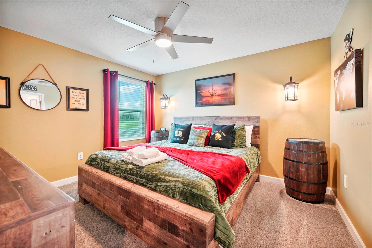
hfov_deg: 104.3
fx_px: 145
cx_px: 186
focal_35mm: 14
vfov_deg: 81.2
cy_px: 124
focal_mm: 14
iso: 400
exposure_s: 1/6
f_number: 8
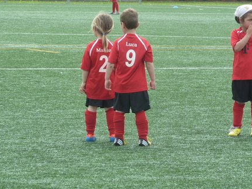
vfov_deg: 3.7
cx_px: 186
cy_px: 67
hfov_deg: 5.0
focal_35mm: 397
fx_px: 2889
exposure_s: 1/200
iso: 125
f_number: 4.7
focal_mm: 39.7
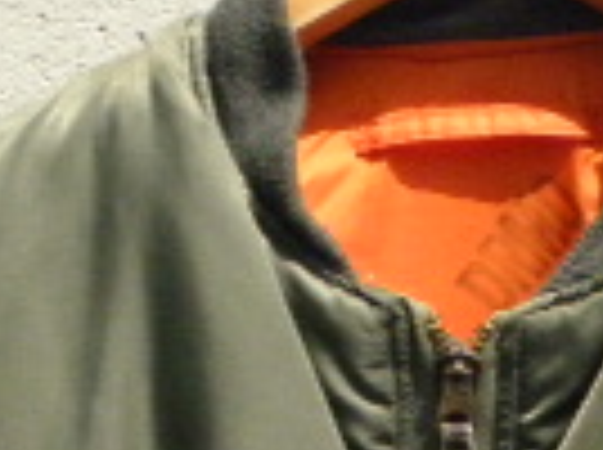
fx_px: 2991
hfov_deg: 11.5
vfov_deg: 8.2
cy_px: 882
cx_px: 459
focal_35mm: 172
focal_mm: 6.4
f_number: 7.4
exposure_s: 1/640
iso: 400
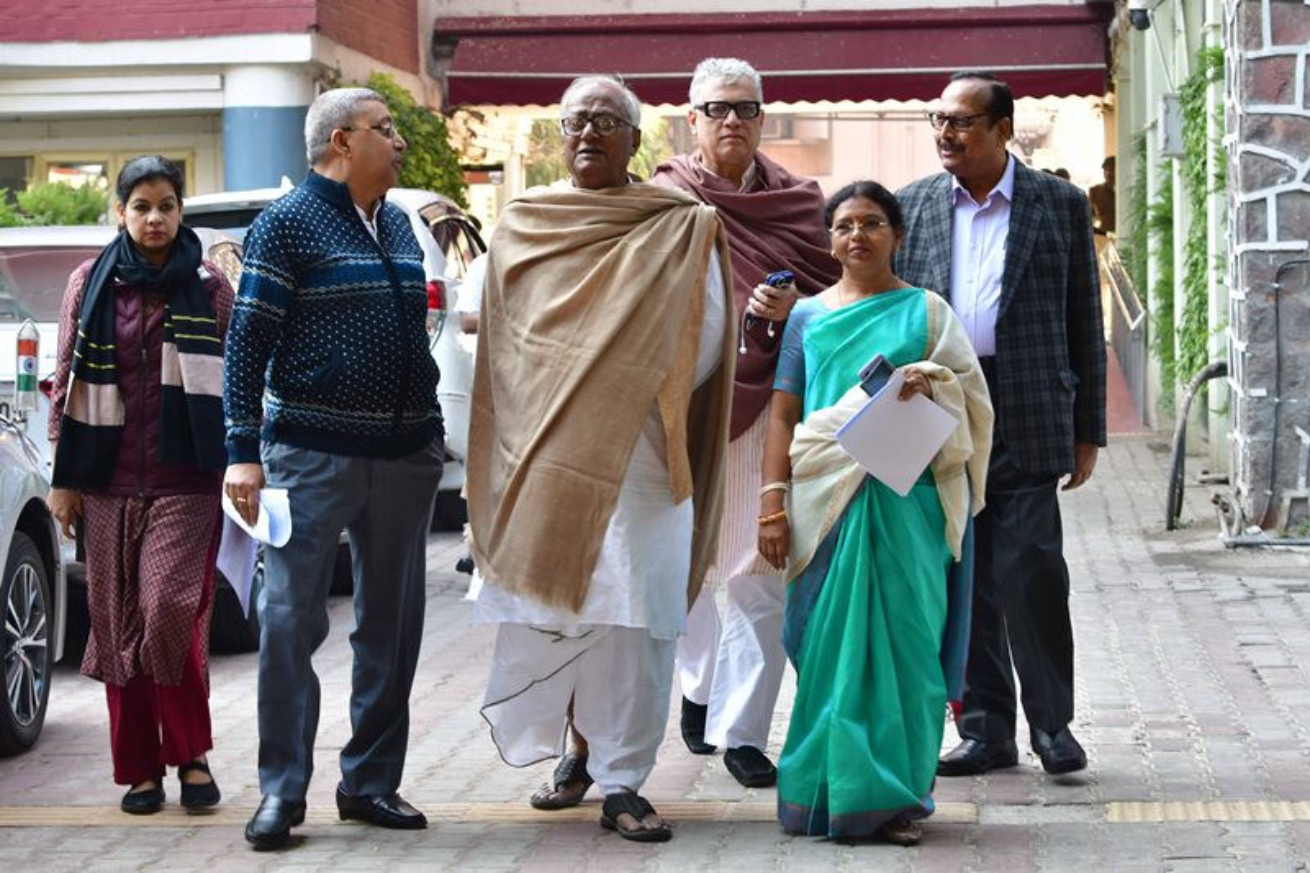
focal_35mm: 105
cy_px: 436
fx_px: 3820
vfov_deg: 13.0
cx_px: 655
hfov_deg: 19.5
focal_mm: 70
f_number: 5.6
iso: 500
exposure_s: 1/125
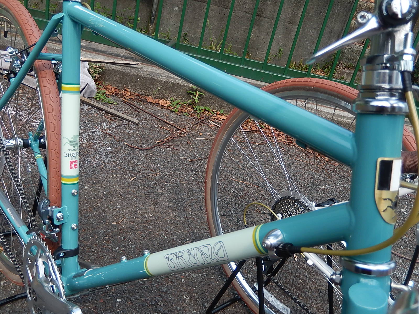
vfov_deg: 44.2
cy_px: 157
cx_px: 210
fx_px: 387
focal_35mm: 32
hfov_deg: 56.8
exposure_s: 1/200
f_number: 3.8
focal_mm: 5.7
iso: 125
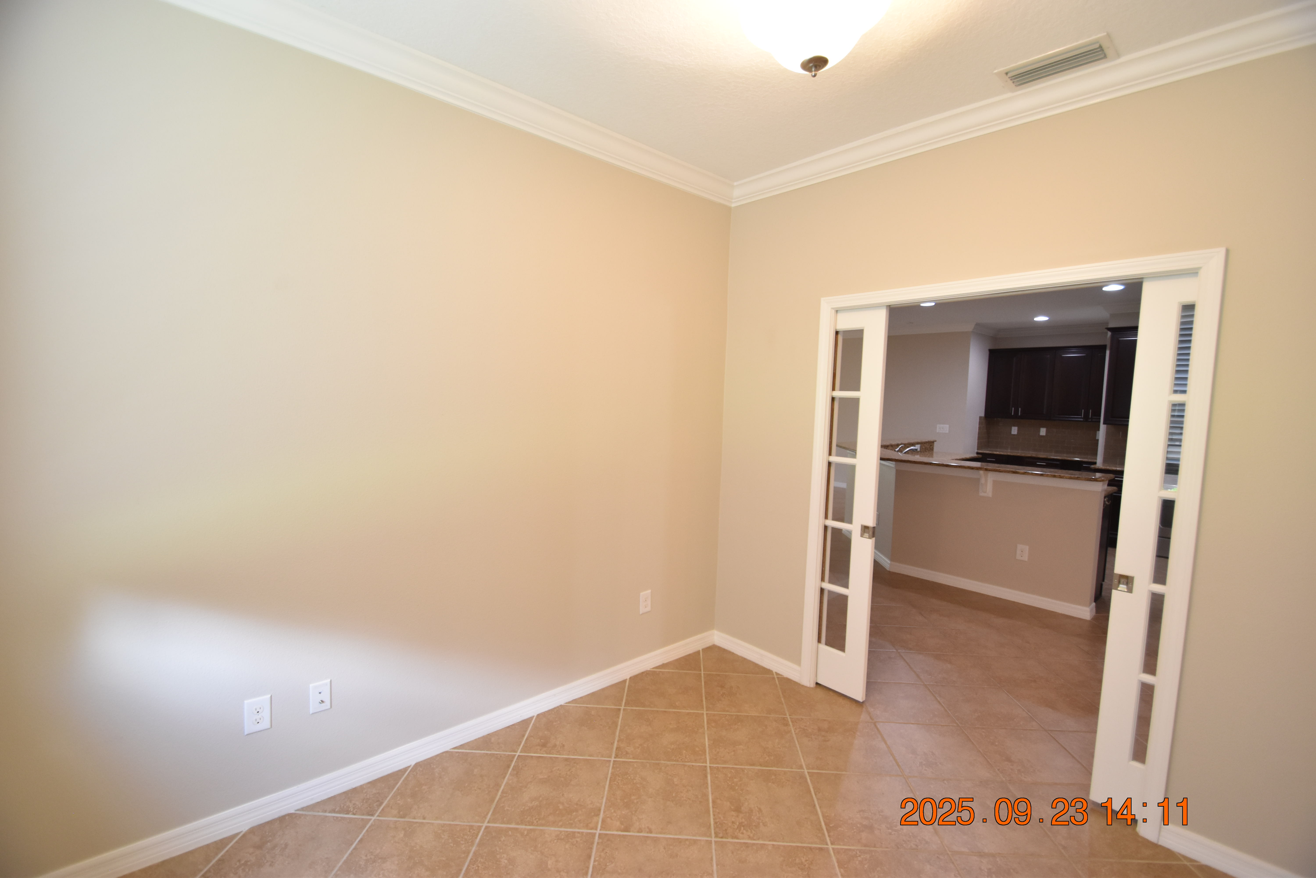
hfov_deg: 100.4
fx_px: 548
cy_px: 439
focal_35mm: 15
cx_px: 658
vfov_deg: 77.3
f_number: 3.5
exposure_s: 1/60
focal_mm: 10
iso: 800
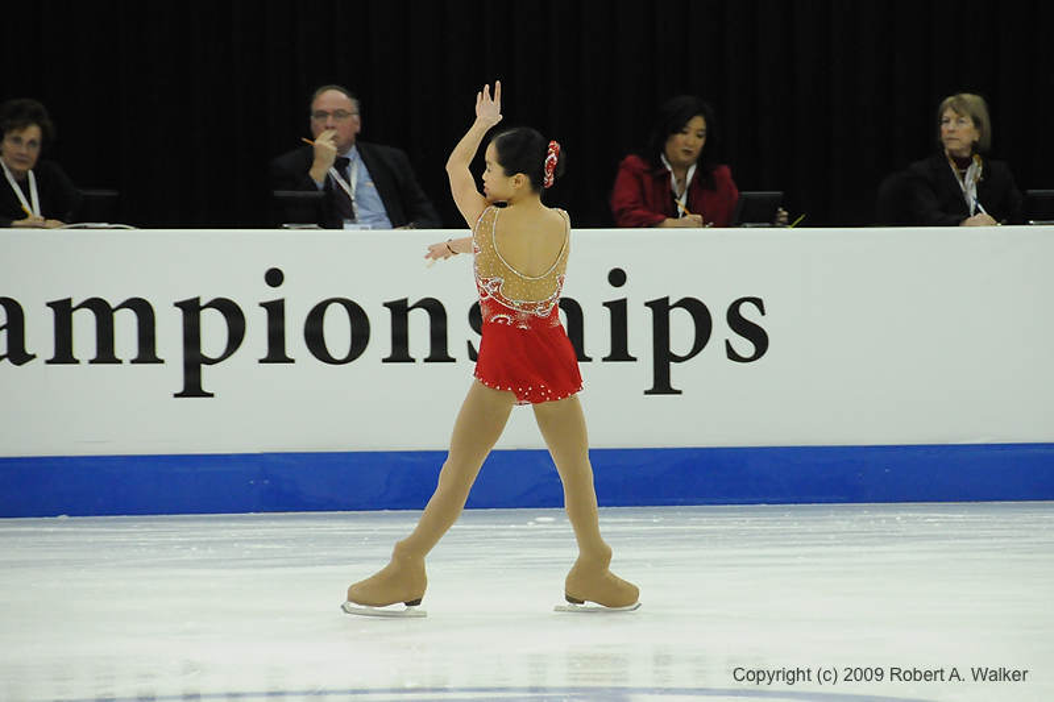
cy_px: 351
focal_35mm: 225
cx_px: 527
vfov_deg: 6.1
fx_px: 6586
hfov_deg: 9.2
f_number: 5.6
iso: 3200
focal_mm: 150
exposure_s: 1/640
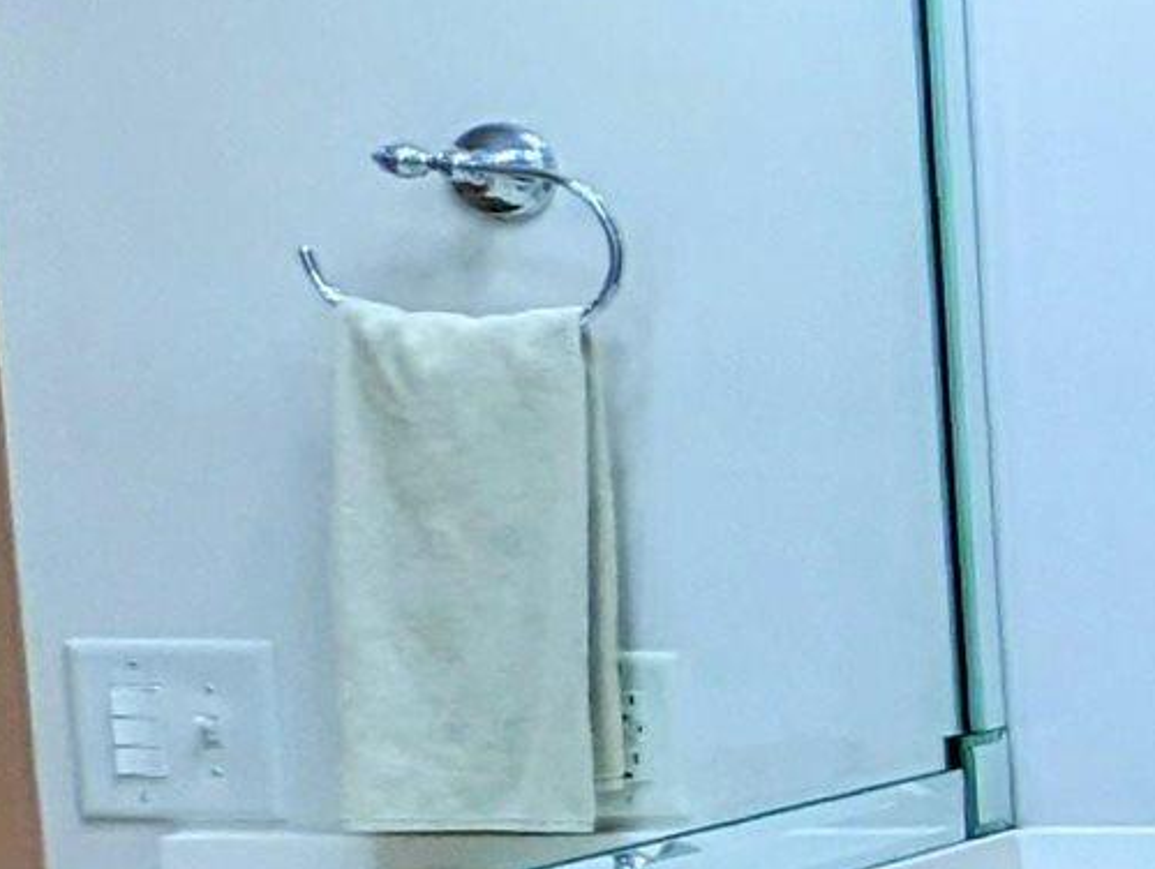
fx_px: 3273
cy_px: 800
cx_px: 3153
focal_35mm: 98
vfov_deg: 14.9
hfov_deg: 12.5
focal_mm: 2.35
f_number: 2.2
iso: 56
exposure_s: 1/120
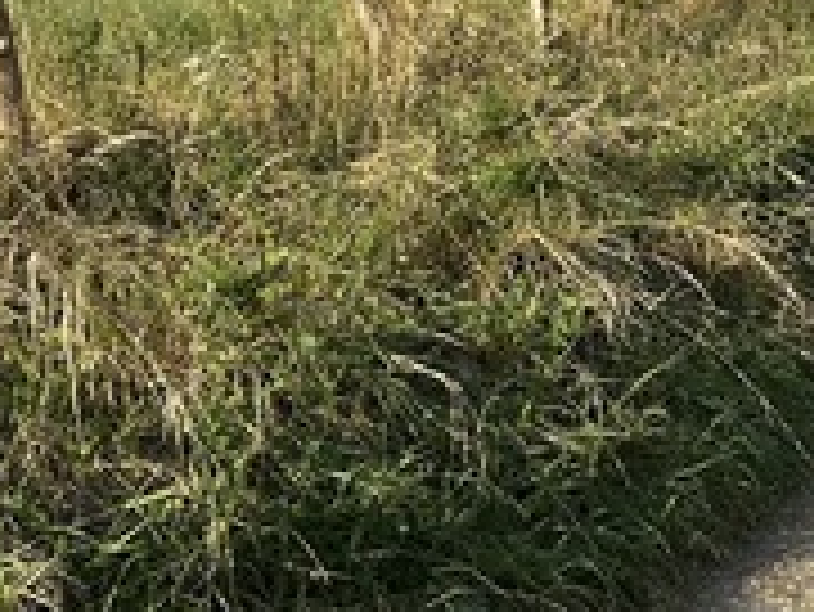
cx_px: 805
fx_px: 2000
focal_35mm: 85
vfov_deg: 17.2
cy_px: 86
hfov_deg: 22.2
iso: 80
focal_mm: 6.86
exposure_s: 1/3247
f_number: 1.78
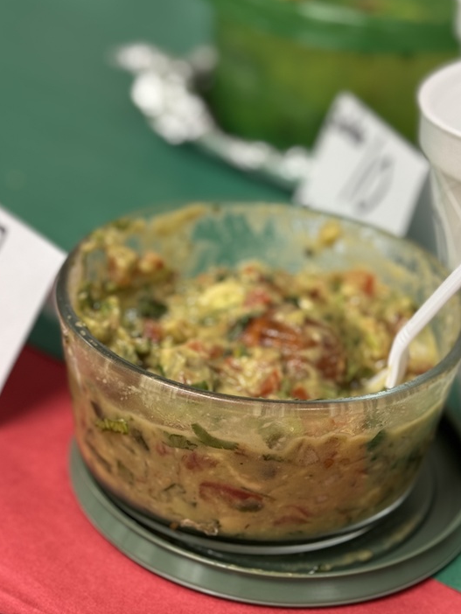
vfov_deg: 27.7
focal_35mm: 70
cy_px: 267
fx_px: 1242
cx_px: 209
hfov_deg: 21.0
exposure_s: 1/60
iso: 100
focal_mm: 6.76
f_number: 1.78
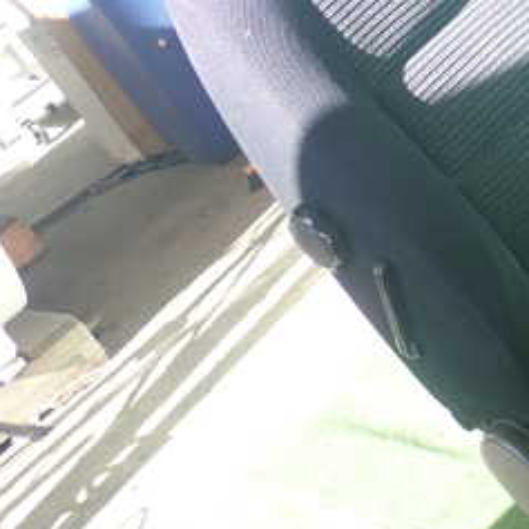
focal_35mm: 85
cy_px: 181
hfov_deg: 19.0
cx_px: 667
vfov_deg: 20.3
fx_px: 1470
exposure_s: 1/100
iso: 100
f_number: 2.7
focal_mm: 6.86
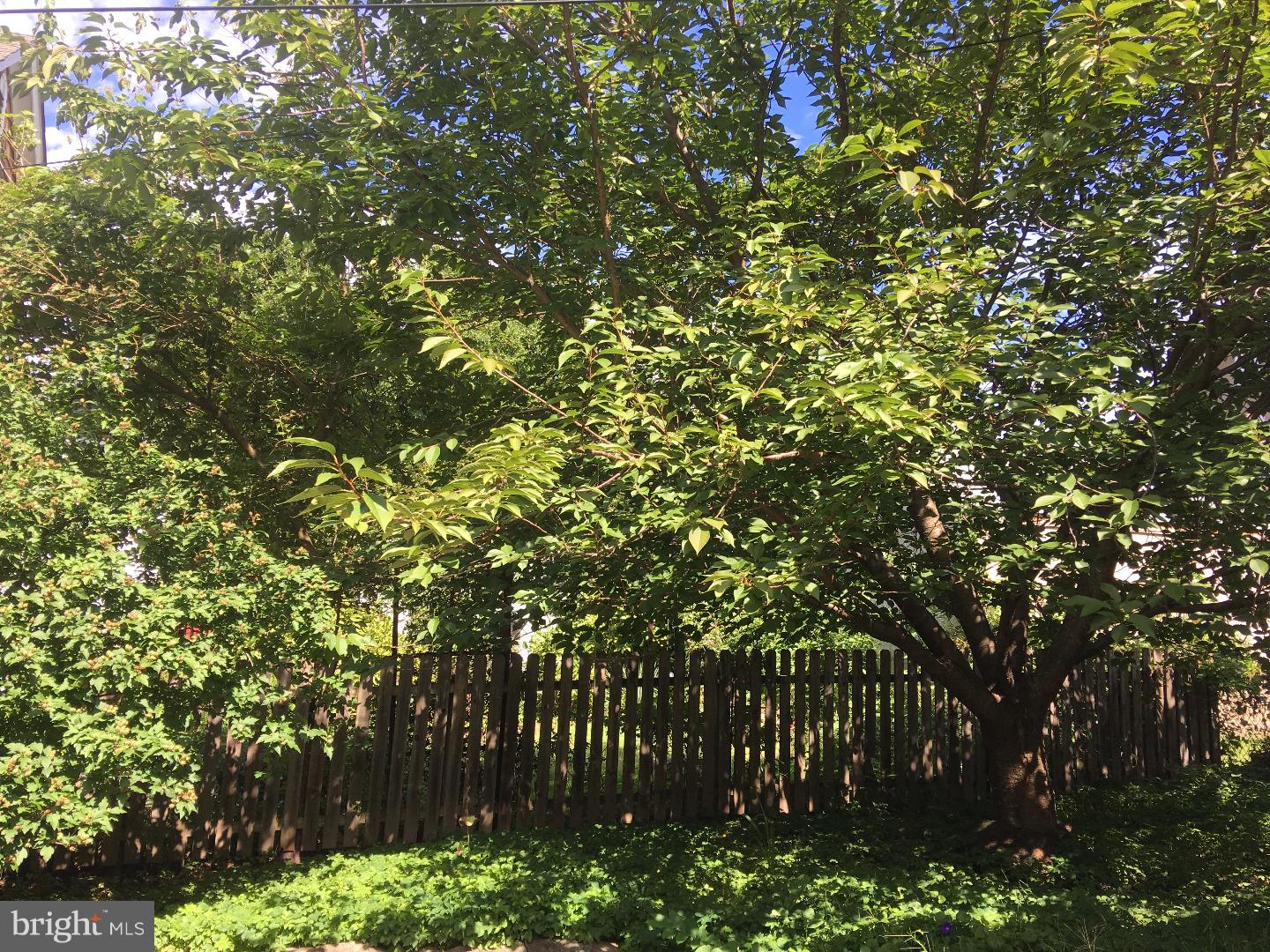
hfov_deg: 61.7
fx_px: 1064
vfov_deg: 48.2
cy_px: 476
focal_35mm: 29
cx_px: 635
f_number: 2.2
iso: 25
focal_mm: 4.15
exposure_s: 1/425
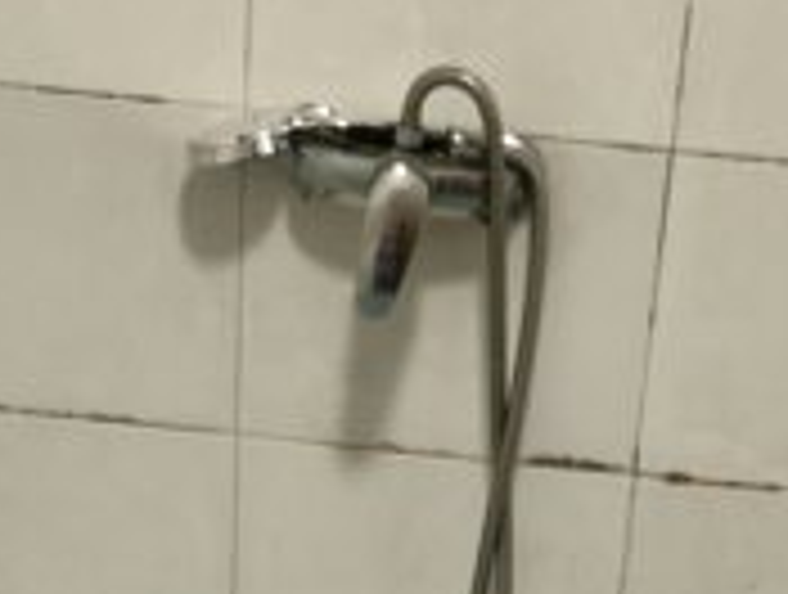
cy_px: 1292
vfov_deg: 11.4
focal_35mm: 114
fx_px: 2600
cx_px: 432
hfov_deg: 17.2
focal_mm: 4.71
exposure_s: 1/31
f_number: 1.79
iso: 856
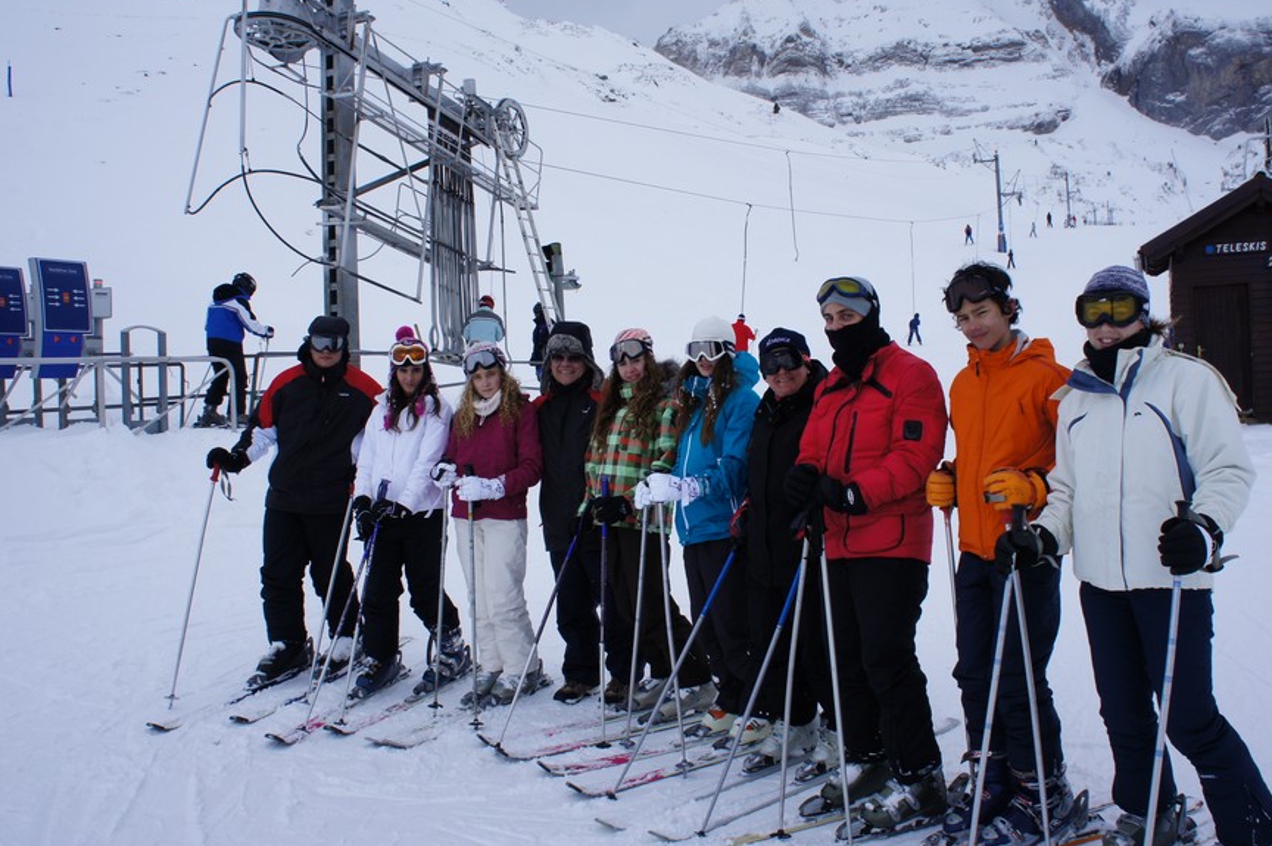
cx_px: 661
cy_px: 411
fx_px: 1130
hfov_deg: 58.7
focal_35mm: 32
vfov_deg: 41.1
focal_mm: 18
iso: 200
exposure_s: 1/250
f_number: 11
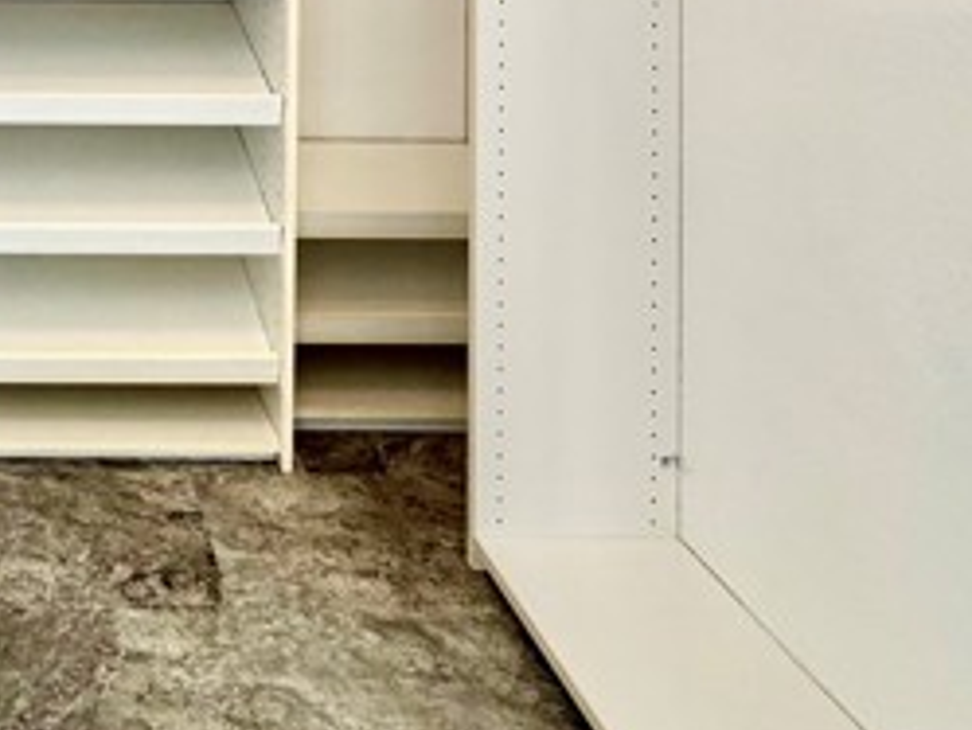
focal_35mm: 36
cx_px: 12
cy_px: -180
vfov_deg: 31.9
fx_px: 1011
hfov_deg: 44.2
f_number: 2.2
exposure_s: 1/120
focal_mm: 2.22
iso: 125
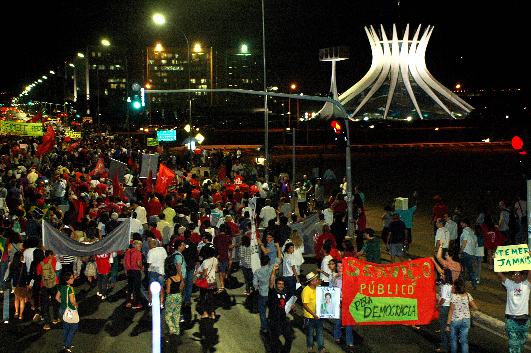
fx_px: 796
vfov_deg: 25.0
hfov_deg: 36.9
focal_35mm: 54
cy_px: 176
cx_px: 266
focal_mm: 36
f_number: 2.8
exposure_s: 1/60
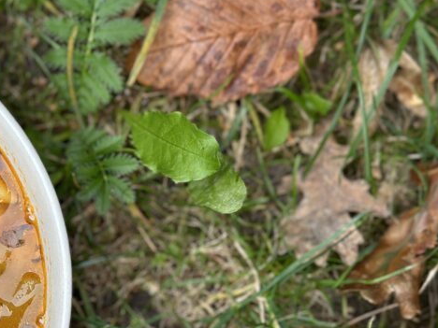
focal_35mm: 105
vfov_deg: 13.9
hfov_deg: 18.1
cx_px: -39
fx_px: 1329
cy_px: 306
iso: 80
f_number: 1.78
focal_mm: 6.86
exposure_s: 1/383
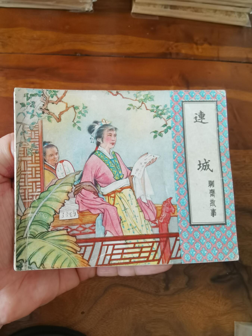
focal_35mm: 27
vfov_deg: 65.3
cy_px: 168
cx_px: 126
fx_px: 262
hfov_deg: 51.4
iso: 400
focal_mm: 2.26
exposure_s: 1/33.3
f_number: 2.2
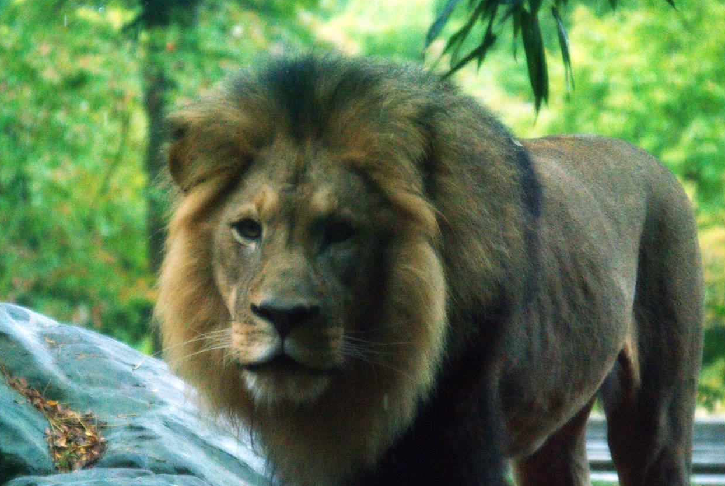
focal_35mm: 261
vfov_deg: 5.3
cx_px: 285
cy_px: 253
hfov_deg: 7.9
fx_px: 5257
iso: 3200
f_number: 6
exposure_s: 1/400
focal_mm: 135
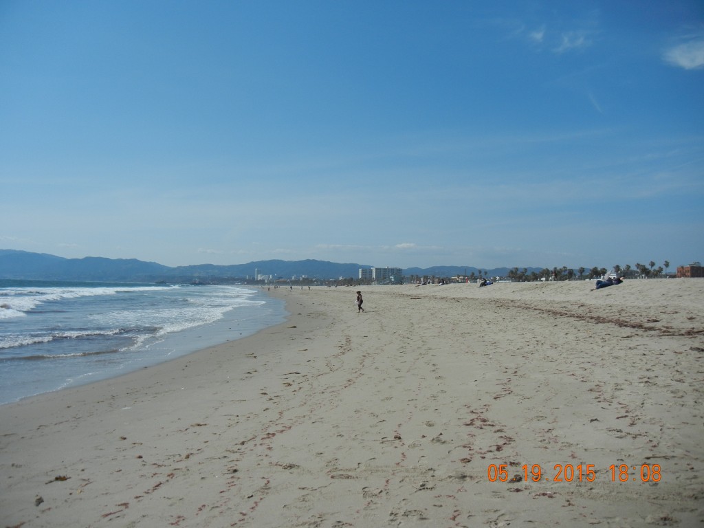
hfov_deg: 60.0
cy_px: 264
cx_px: 352
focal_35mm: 30
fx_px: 610
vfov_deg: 46.8
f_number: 7
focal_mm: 5.4
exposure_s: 1/900
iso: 160
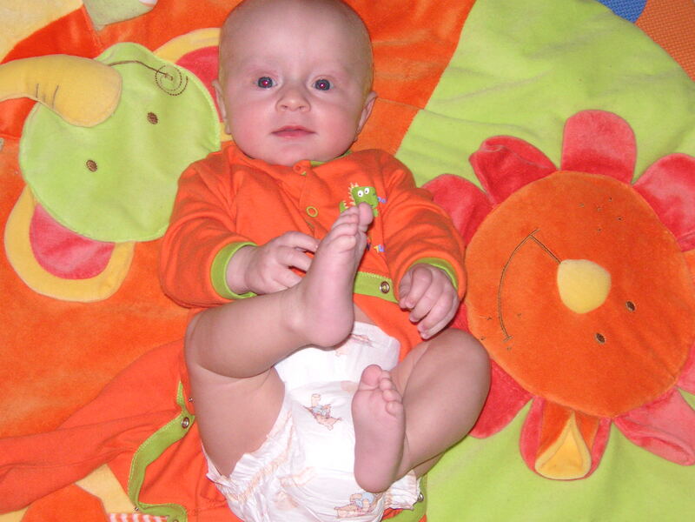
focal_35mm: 70
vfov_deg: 21.0
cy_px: 261
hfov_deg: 27.8
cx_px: 348
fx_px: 1405
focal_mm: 11.7
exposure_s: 1/90
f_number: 4.2
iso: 160
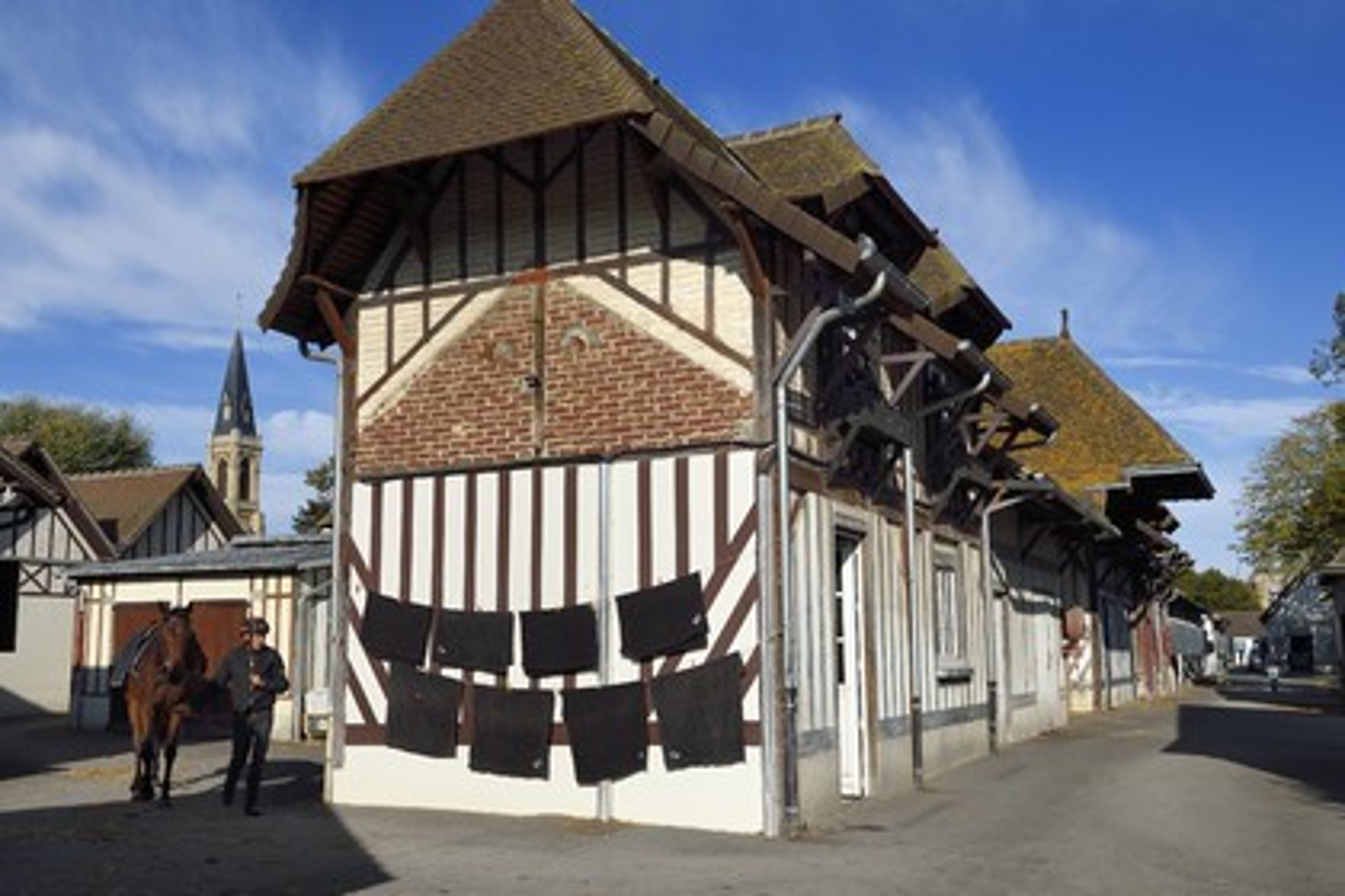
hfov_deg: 58.7
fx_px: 1195
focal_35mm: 32
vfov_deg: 41.1
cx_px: 672
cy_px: 448
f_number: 13
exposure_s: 1/400
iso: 200
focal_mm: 32
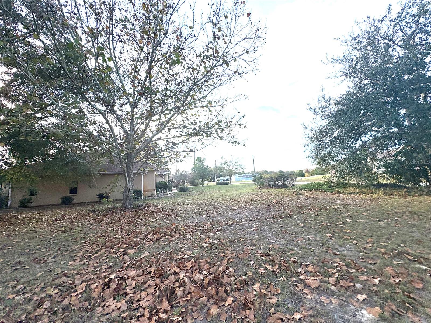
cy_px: 162
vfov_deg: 85.7
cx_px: 216
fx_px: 174
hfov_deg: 102.1
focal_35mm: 14
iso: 50
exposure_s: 1/1600
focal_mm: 2.22
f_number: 2.2
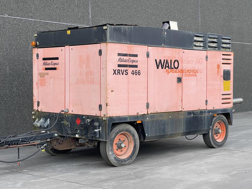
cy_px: 94
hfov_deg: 30.3
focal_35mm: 64
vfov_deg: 22.9
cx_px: 126
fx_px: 466
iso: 20
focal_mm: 7.5
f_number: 2.2
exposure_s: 1/175
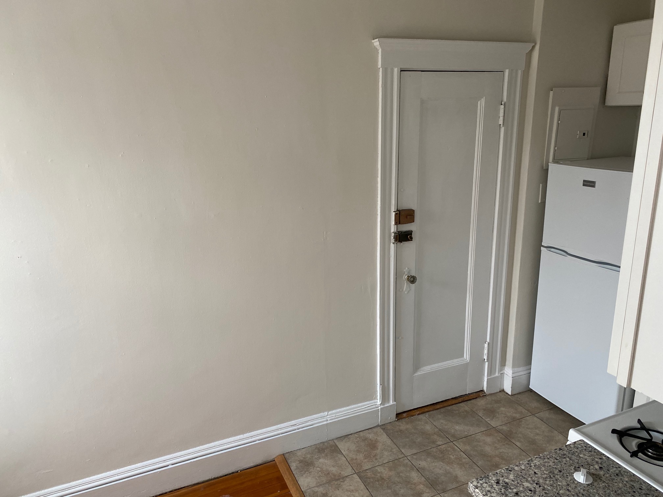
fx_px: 498
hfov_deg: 67.3
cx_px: 332
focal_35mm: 26
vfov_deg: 53.1
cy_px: 248
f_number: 1.8
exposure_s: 1/121
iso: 125
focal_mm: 4.25
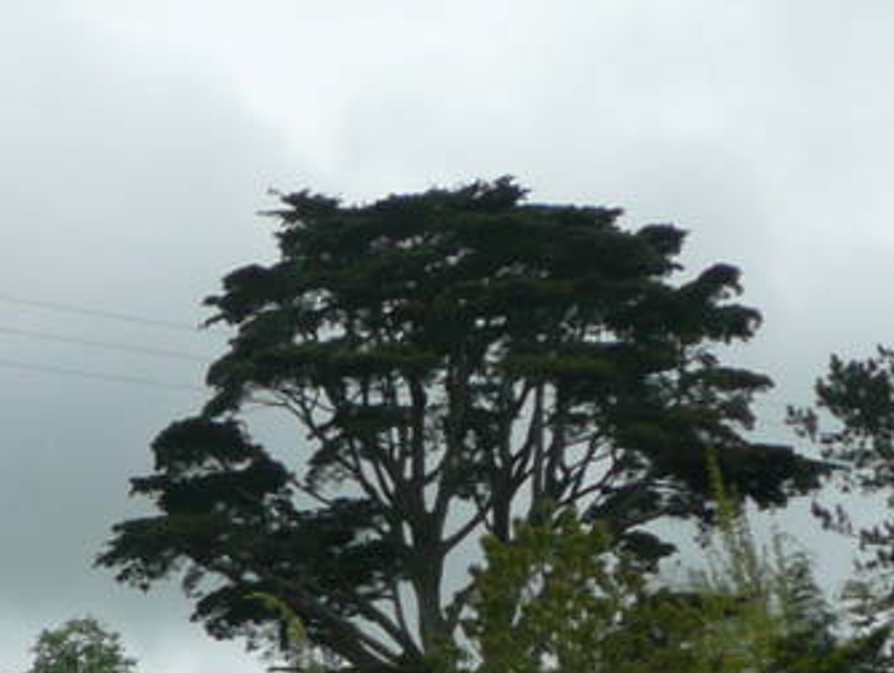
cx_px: -857
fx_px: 5921
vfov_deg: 6.5
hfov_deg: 8.2
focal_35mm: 229
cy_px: 855
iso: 100
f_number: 4.2
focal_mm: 7.8
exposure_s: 1/640
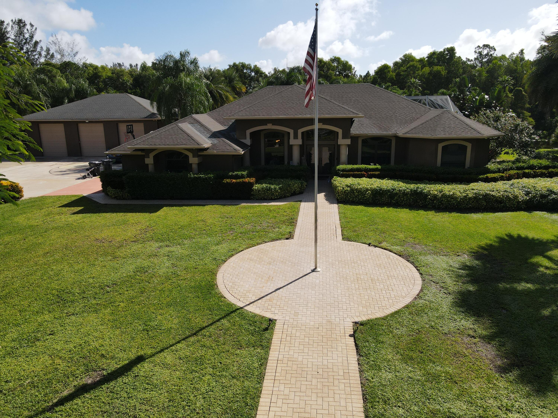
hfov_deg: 71.6
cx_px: 279
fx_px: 387
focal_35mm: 24
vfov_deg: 56.8
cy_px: 209
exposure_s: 1/1000
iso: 100
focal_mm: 4.5
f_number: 2.8
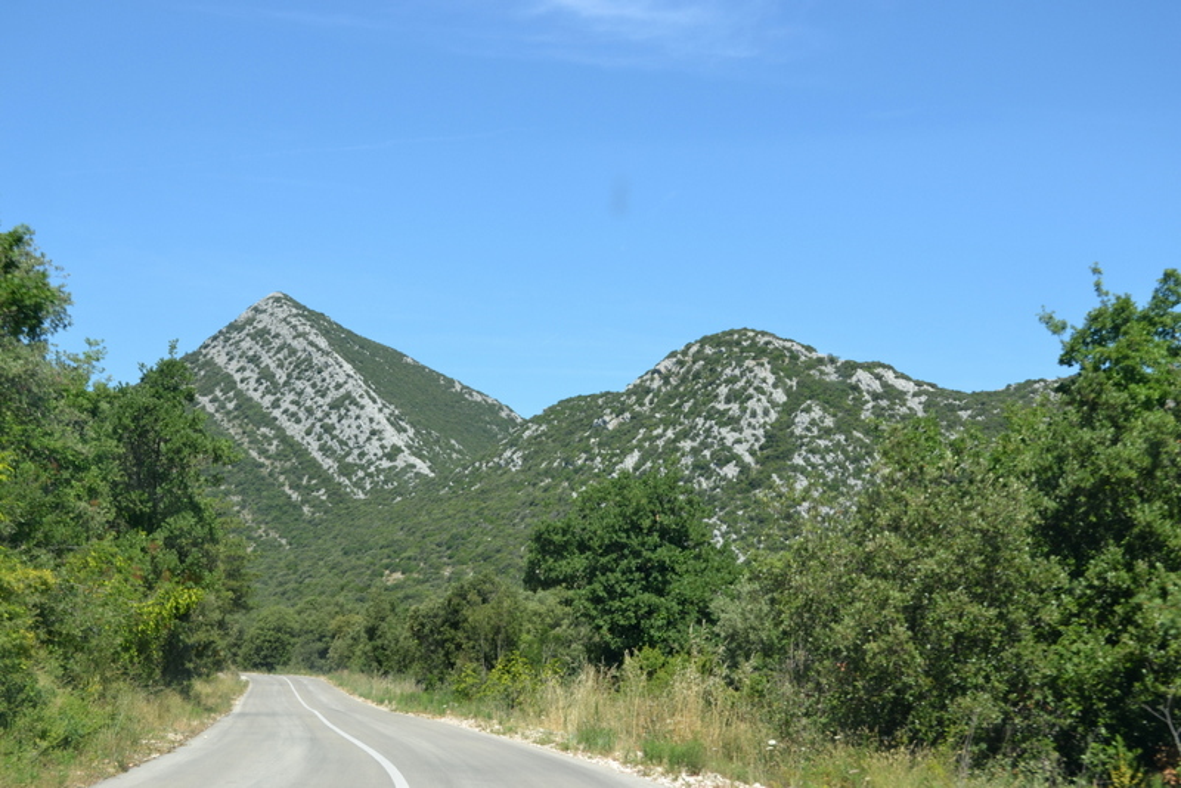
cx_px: 590
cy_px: 394
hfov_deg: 36.9
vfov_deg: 25.1
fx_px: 1772
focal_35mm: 54
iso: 100
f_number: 6.3
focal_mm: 36
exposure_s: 1/160
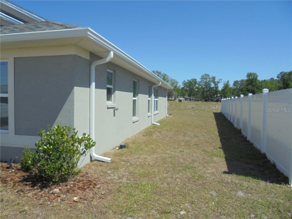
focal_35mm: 26
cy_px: 110
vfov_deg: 53.1
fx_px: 219
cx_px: 146
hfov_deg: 67.3
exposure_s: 1/125
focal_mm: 4.6
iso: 100
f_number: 11.5
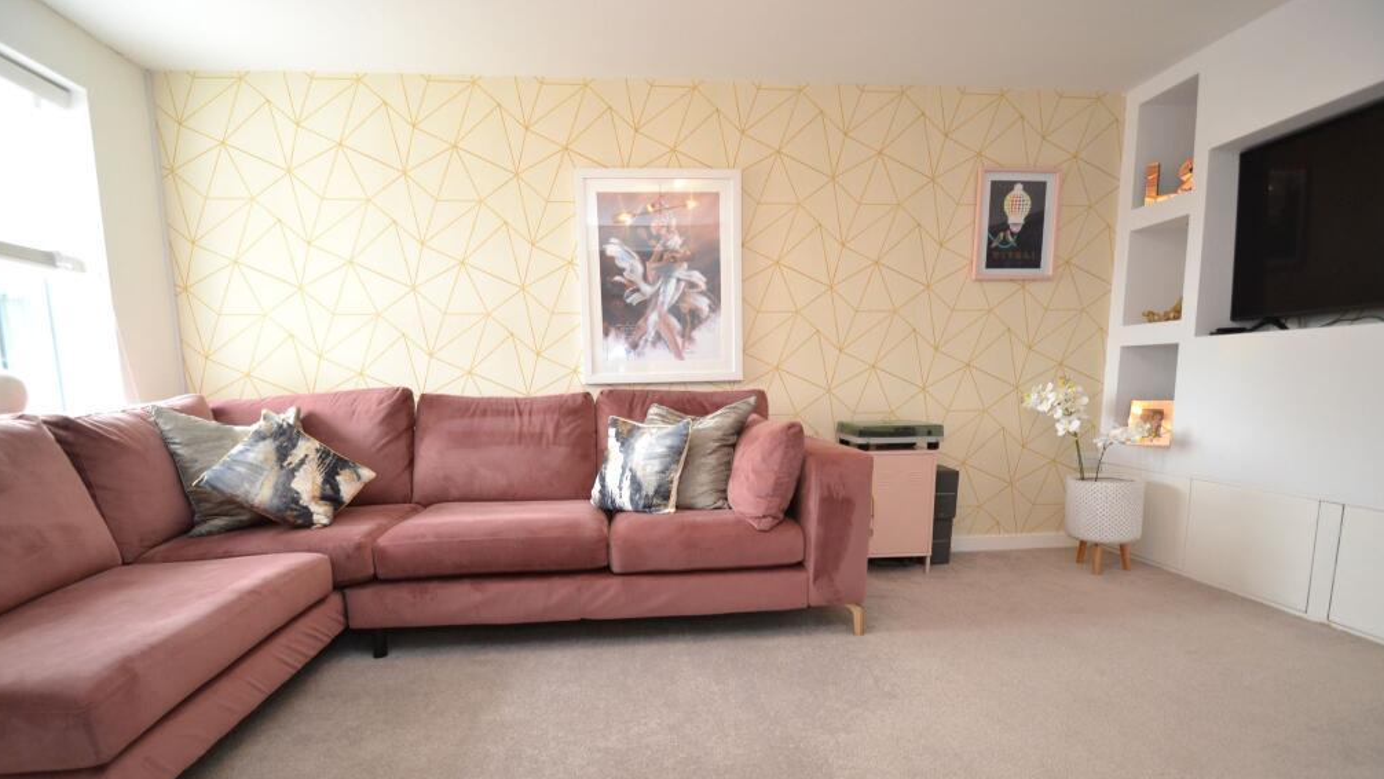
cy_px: 467
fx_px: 587
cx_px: 691
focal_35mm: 16
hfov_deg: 99.4
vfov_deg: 66.5
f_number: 3.5
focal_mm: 10
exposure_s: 1/60
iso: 900
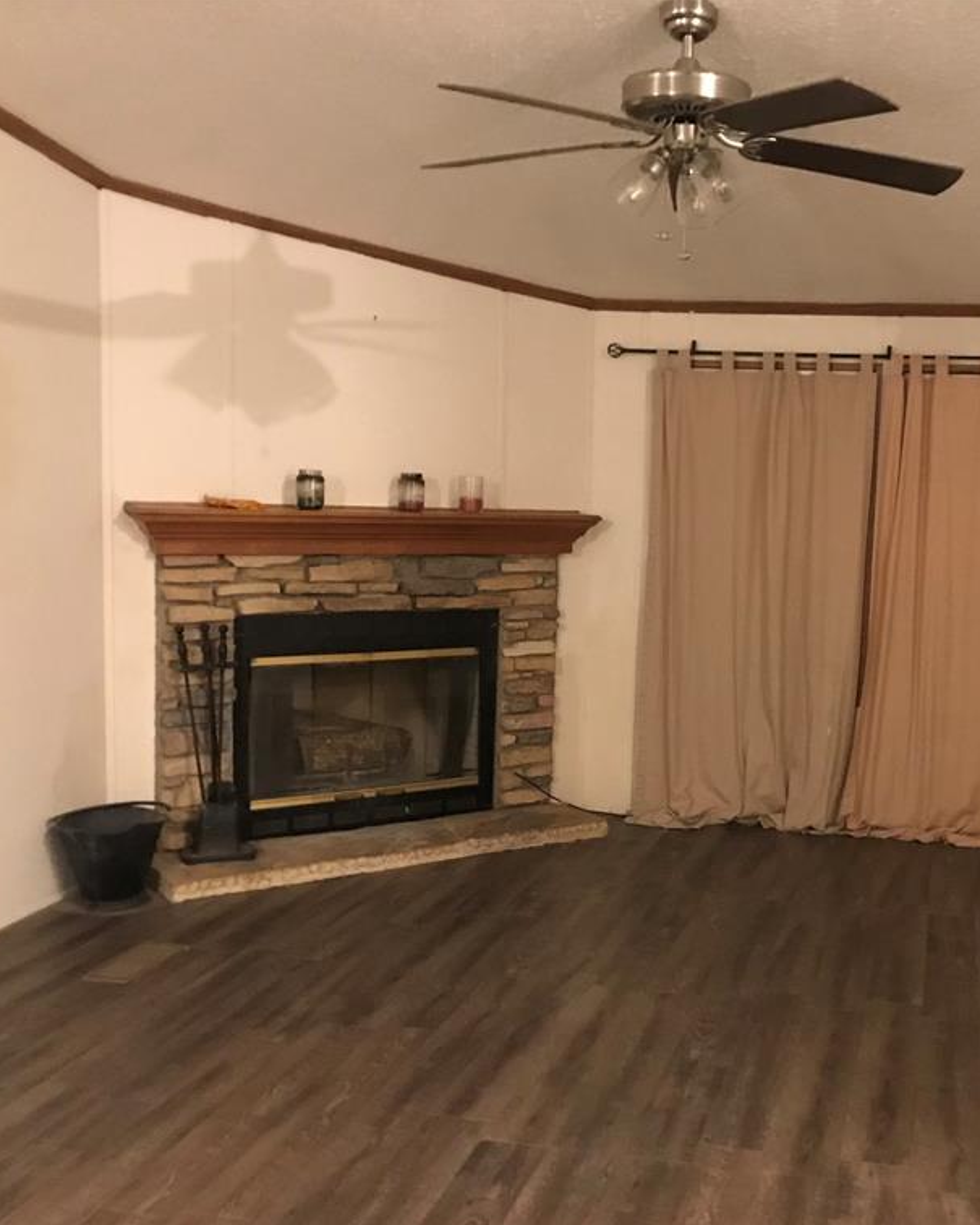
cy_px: 619
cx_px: 737
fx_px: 1341
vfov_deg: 49.1
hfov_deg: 39.1
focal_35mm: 37
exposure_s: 1/4
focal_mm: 3.99
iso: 100
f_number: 1.8
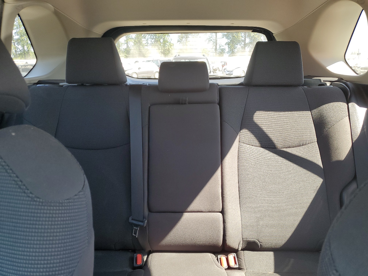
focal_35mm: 26
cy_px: 138
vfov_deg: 53.1
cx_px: 184
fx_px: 276
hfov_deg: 67.3
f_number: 1.5
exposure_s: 1/120
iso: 72
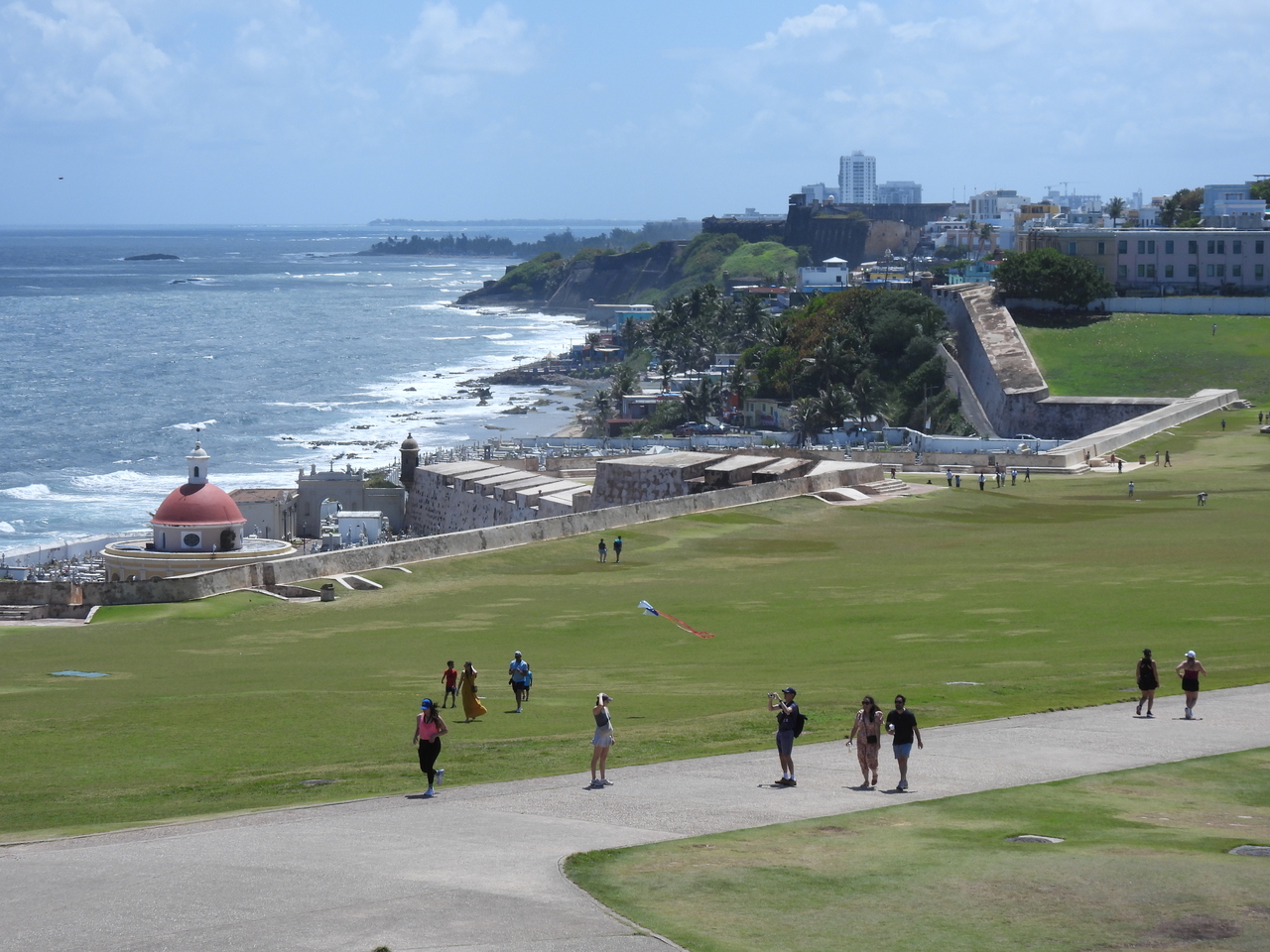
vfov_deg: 15.6
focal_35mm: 95
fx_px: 3485
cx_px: 635
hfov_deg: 20.7
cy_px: 476
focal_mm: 17
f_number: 4
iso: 100
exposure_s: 1/1600
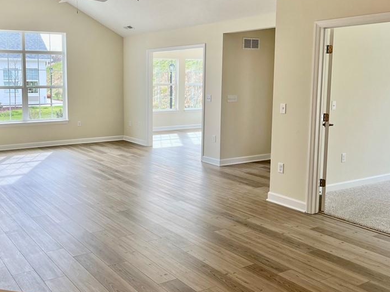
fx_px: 428
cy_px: 126
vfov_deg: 37.6
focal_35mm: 38
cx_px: 140
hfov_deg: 48.4
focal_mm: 5.1
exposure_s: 1/333
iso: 50
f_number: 1.6
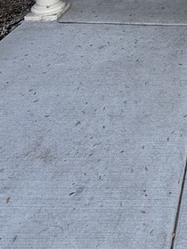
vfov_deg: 25.5
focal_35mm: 54
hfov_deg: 24.2
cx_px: 233
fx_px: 389
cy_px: -134
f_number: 2.2
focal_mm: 2.22
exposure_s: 1/220
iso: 50
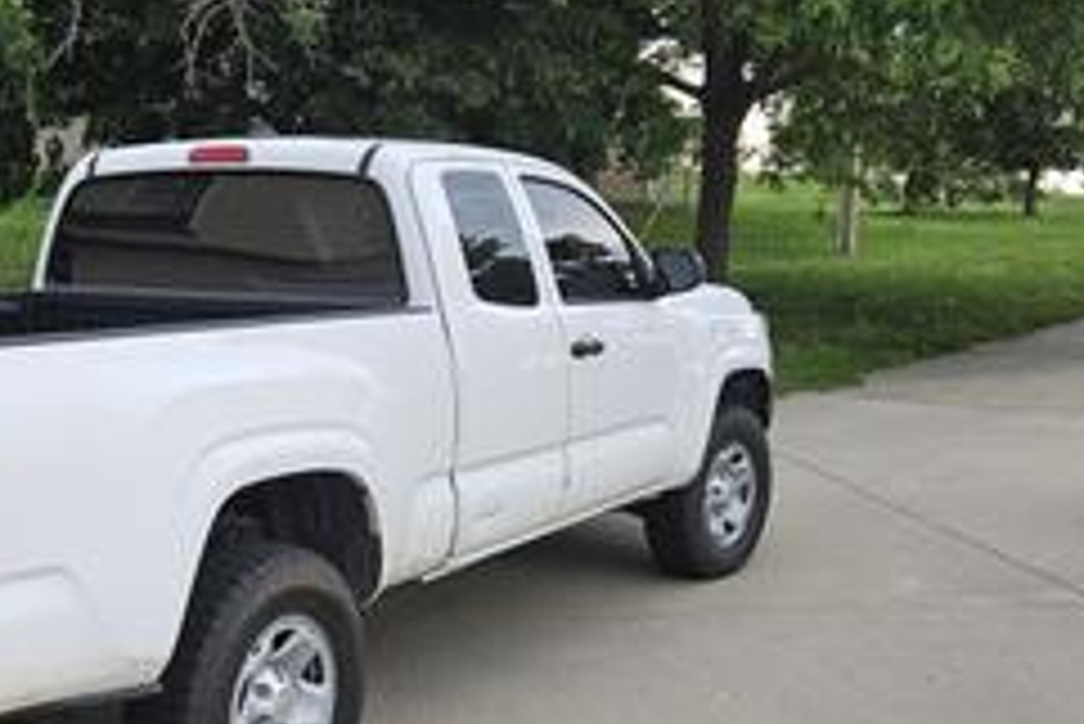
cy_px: 463
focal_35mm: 50
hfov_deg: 39.2
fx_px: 1506
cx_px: 369
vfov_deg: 26.9
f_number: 1.8
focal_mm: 5.4
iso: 50
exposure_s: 1/120
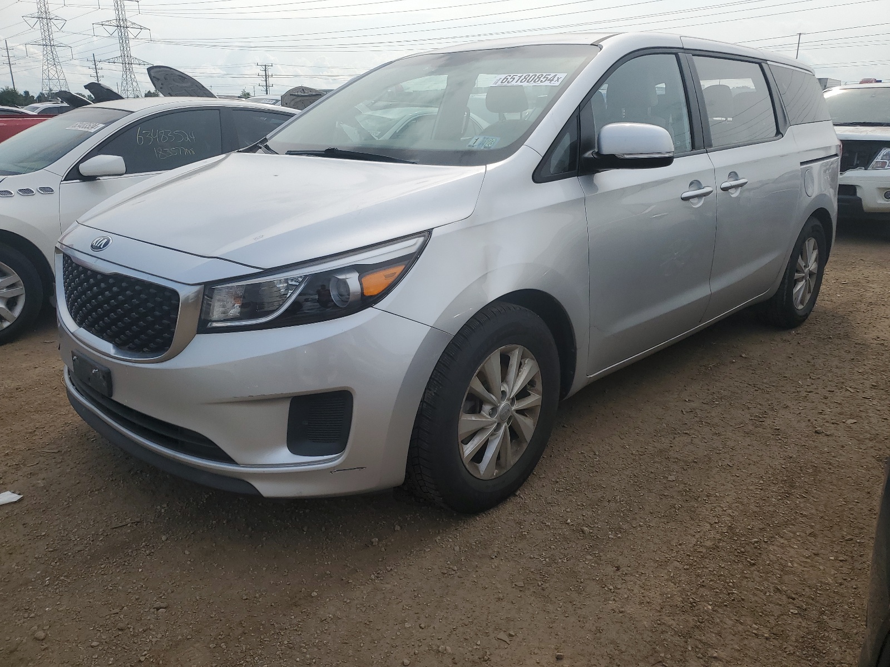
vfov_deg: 53.1
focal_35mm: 26
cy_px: 334
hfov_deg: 67.3
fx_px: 668
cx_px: 445
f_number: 1.5
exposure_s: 1/3333
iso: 50
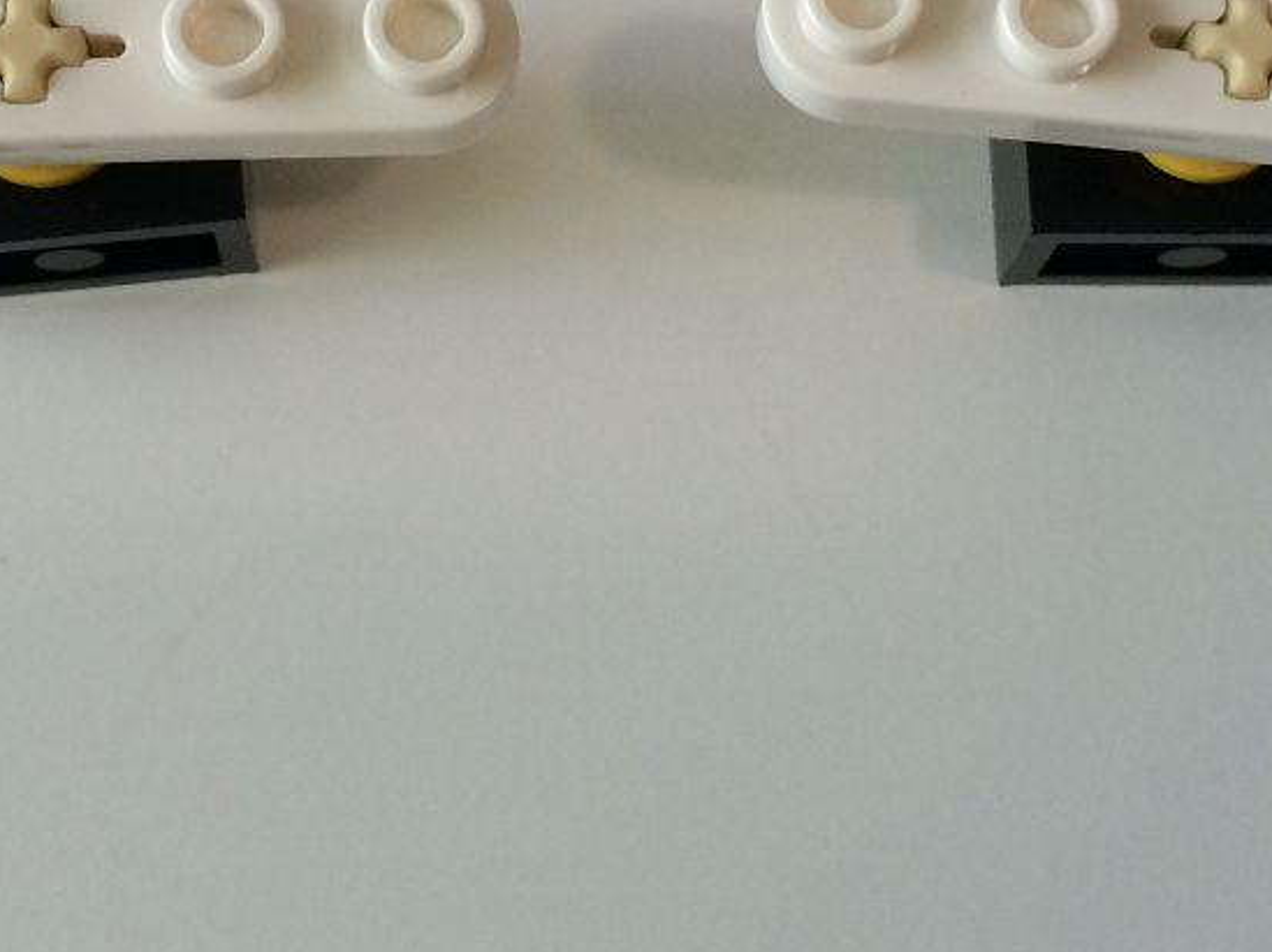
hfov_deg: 28.2
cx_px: 579
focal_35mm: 69
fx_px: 2534
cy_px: 131
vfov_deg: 20.9
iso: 64
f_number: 2.2
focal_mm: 4.15
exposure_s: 1/30
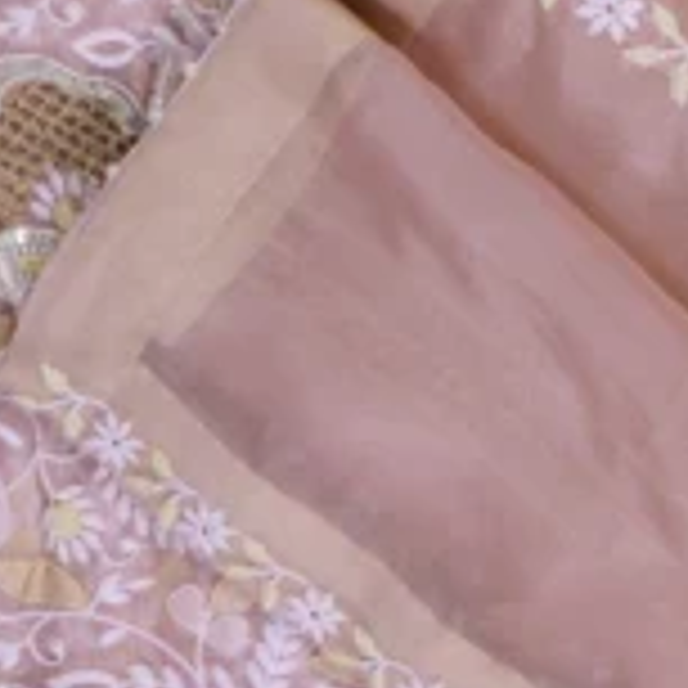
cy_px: -196
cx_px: 625
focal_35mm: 86
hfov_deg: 19.8
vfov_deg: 18.8
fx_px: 1934
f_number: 16
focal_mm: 16
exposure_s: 1/160
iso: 100
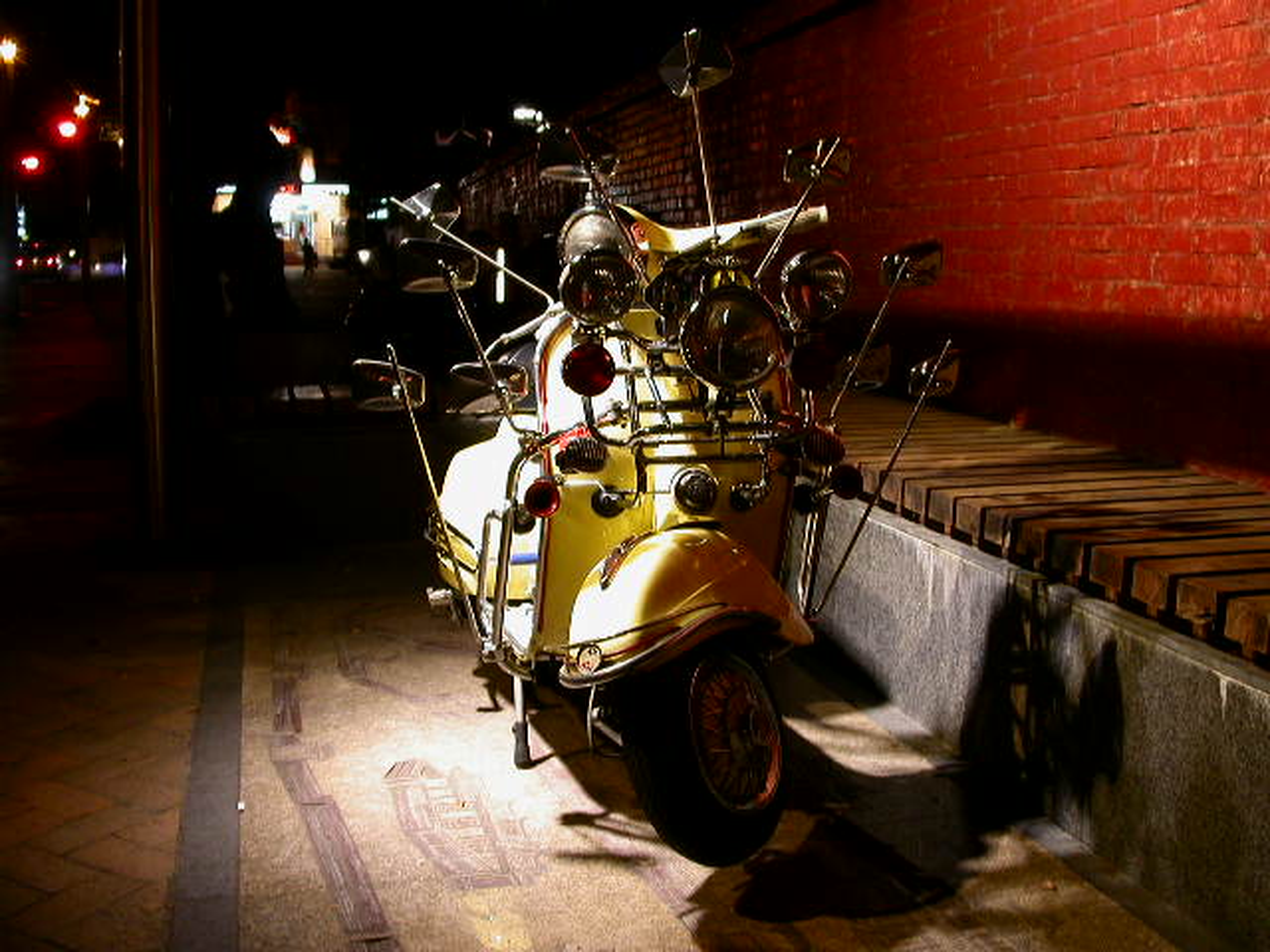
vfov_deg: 37.7
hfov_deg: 49.0
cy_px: 476
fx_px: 1394
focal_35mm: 38
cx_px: 635
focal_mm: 7.85
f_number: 2.6
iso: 100
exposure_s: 1/8
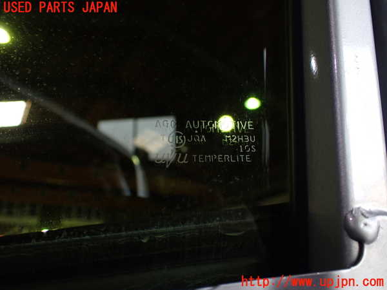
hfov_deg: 60.0
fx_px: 335
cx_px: 194
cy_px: 145
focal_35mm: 30
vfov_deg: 46.8
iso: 320
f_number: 2.3
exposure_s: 1/125
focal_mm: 5.4
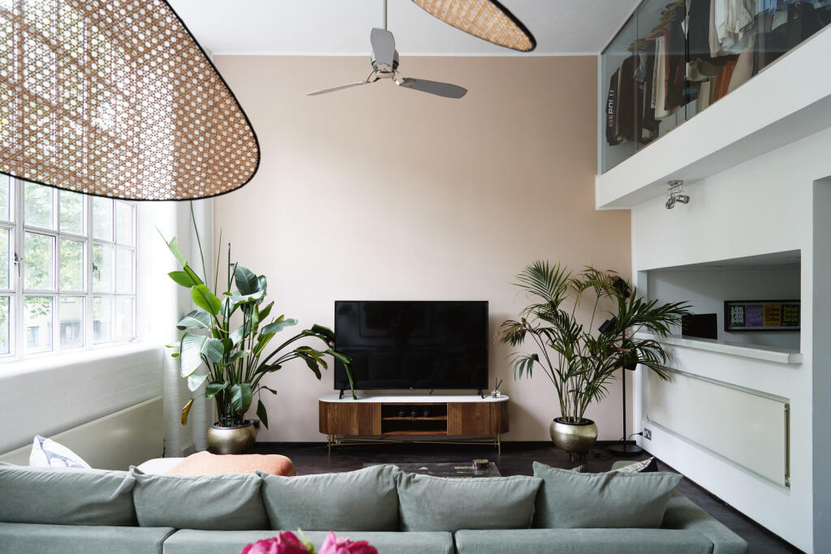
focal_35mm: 24
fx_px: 554
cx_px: 416
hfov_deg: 73.7
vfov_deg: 53.1
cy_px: 277
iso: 800
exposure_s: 1/40
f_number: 6.3
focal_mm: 24
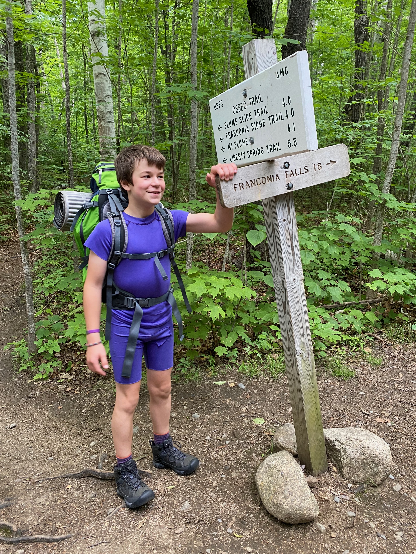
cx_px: 214
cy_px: 281
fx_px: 433
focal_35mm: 27
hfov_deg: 51.3
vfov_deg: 65.3
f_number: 1.8
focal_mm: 4.25
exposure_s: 1/76
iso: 125
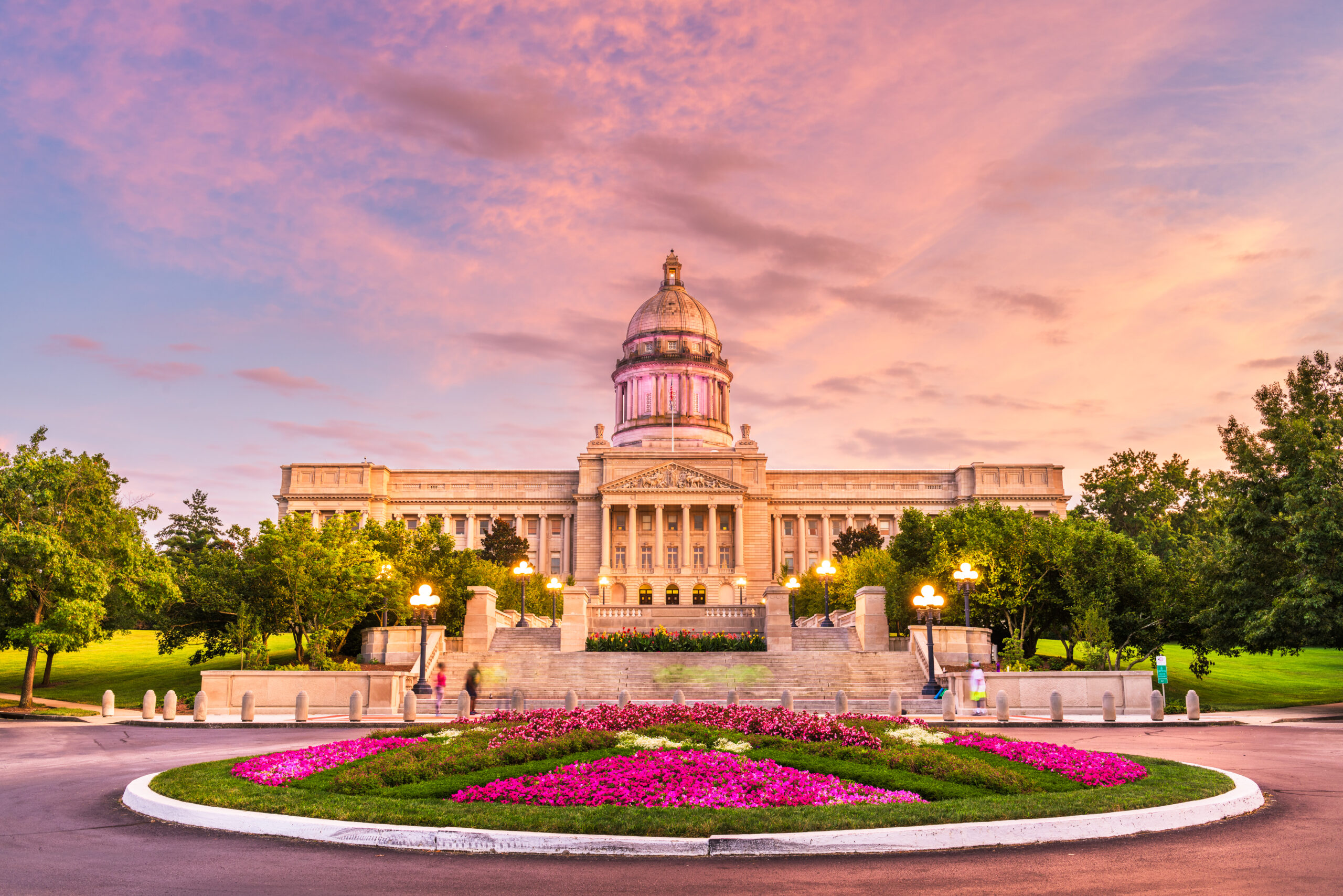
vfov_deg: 41.1
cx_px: 672
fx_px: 1194
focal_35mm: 32
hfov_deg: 58.7
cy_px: 448
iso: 64
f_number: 11
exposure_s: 5
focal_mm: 32
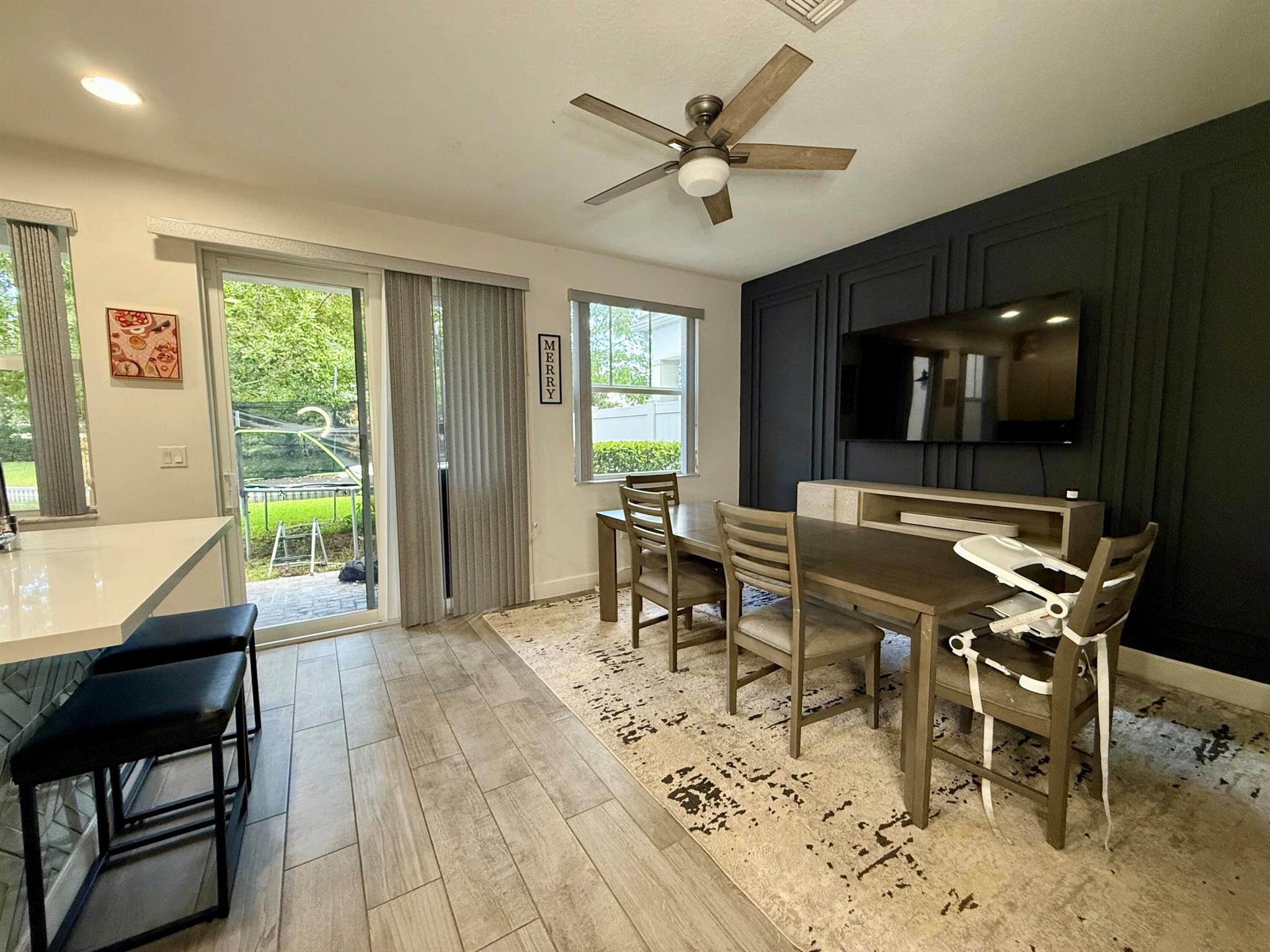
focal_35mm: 14
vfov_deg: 85.7
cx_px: 635
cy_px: 476
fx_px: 514
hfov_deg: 102.1
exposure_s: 1/60
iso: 400
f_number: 2.2
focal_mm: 2.22
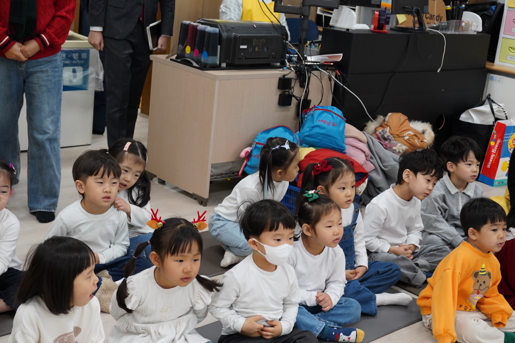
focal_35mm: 60
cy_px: 172
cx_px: 258
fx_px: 858
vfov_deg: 22.6
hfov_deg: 33.4
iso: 2500
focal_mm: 60
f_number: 7.1
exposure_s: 1/80
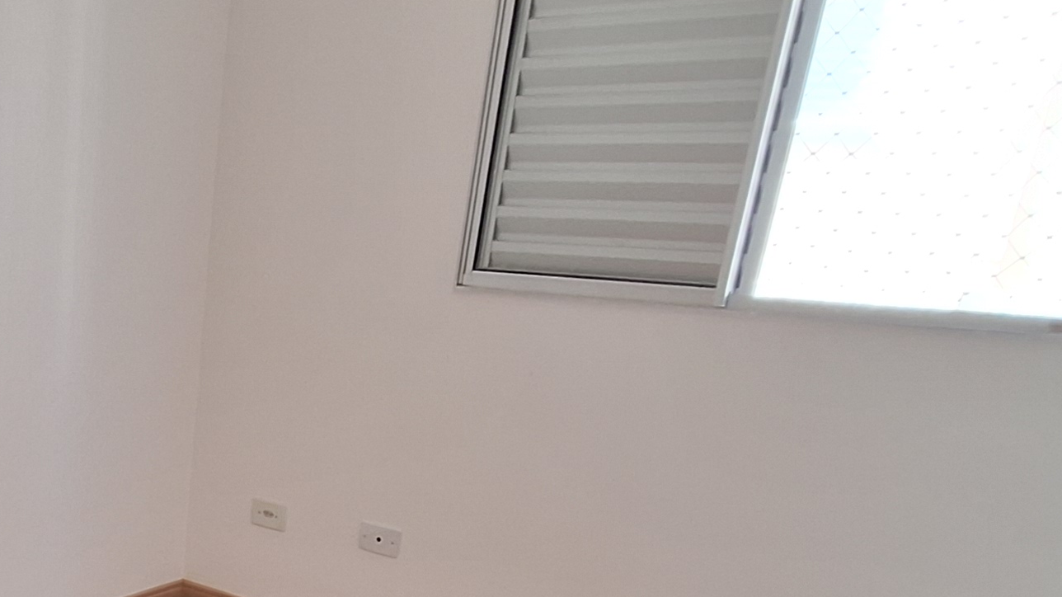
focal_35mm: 44
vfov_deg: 24.5
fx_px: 1239
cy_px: 717
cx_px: -105
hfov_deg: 38.5
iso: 50
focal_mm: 1.74
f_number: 2.2
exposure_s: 1/40
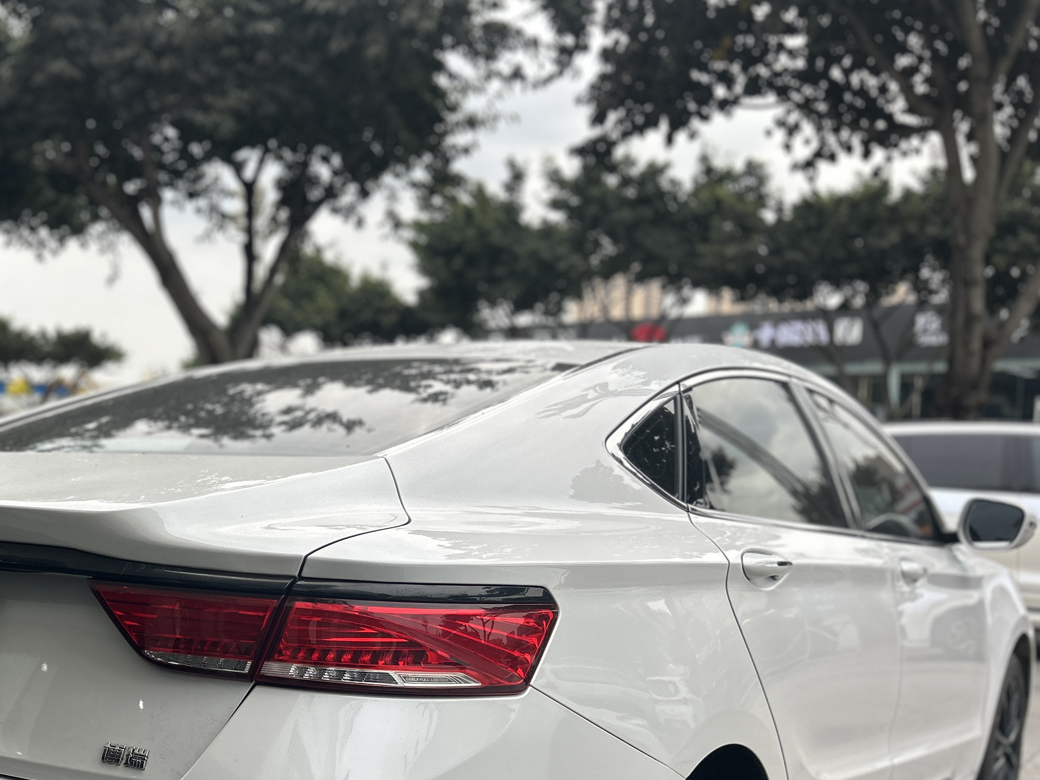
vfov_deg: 33.1
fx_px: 1292
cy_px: 551
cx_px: 201
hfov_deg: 41.9
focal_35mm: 43
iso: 50
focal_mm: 5.7
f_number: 1.5
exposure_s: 1/769
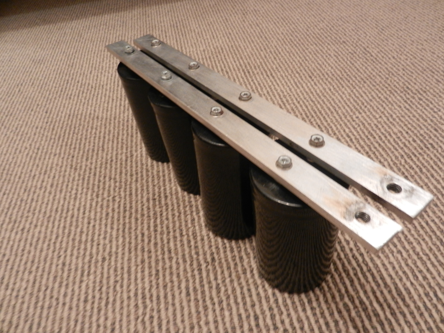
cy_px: 166
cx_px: 222
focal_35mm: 25
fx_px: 321
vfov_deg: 54.9
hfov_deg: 69.4
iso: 400
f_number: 3.5
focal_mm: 4.5
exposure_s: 1/5
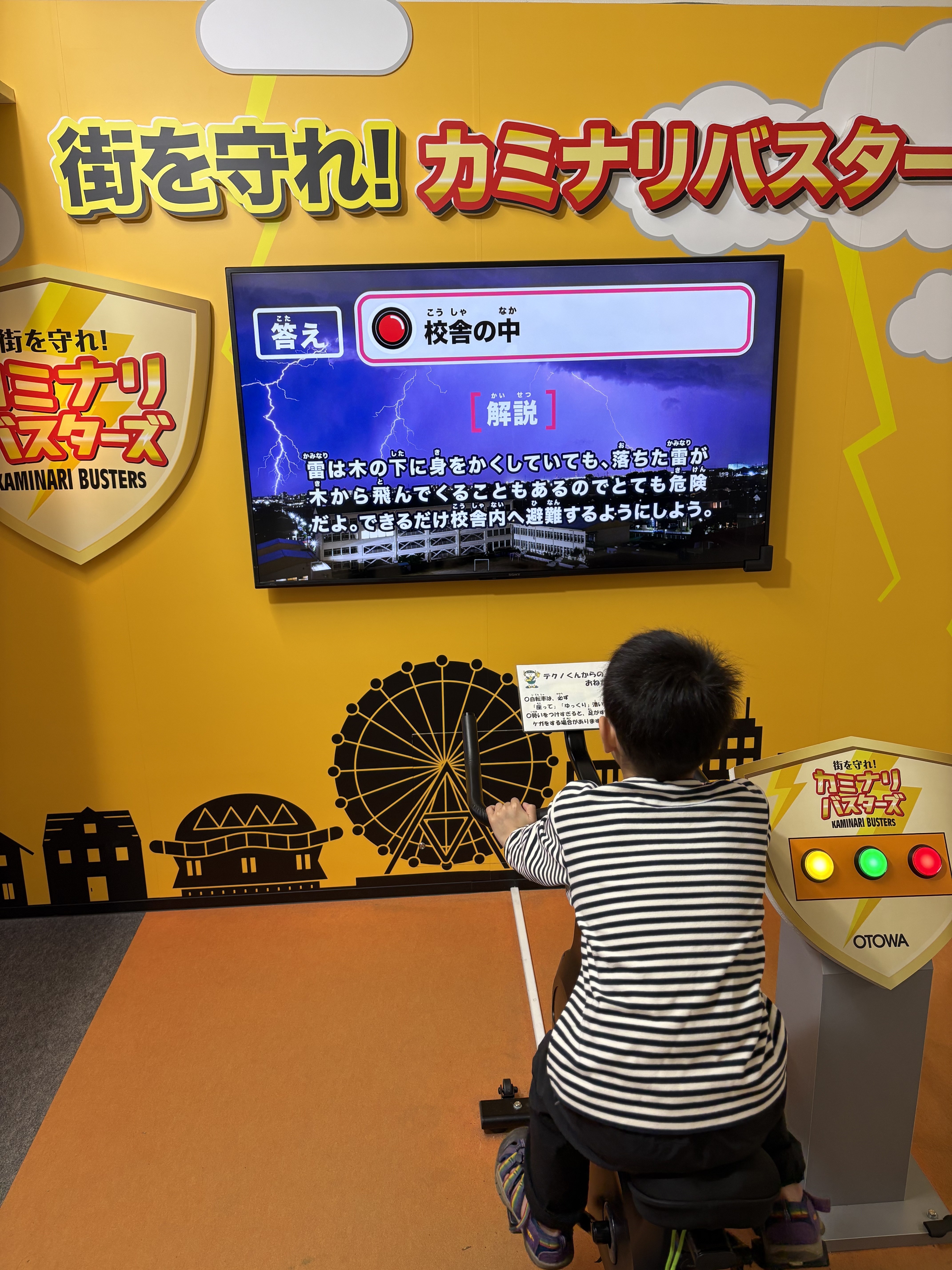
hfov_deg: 53.1
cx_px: 476
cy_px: 635
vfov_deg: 67.3
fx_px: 953
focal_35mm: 26
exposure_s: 1/120
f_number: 1.6
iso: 100
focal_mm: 5.96
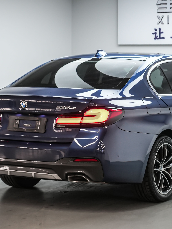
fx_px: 702
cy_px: 114
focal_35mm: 106
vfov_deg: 18.5
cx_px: 116
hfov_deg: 13.9
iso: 2500
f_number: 4
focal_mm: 69
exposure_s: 1/100
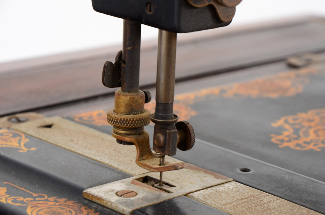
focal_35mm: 158
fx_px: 1419
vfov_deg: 8.7
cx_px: 162
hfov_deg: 13.1
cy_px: 108
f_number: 11
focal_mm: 105
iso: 200
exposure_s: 1/100
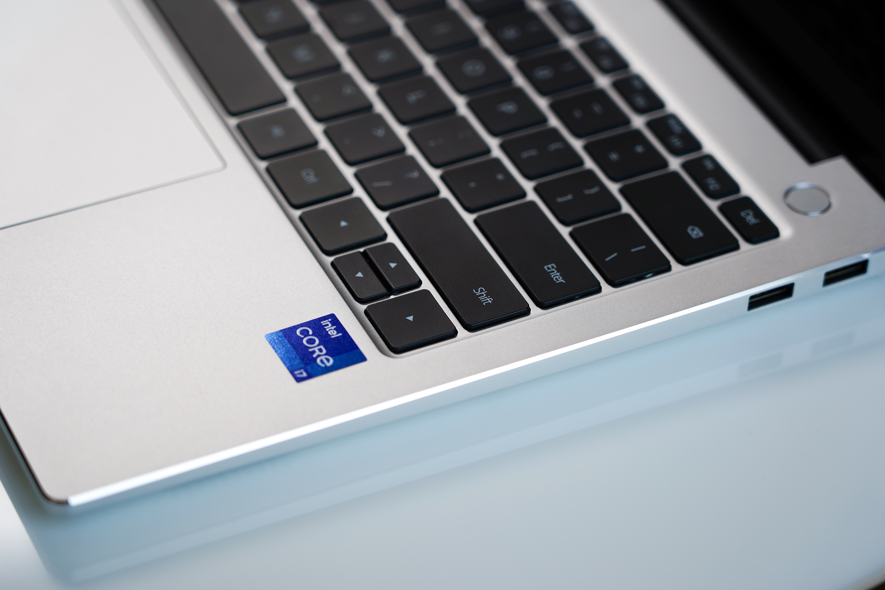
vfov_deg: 13.0
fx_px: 2581
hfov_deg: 19.5
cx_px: 442
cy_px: 295
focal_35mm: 105
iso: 100
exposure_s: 1/80
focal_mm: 105
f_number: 4
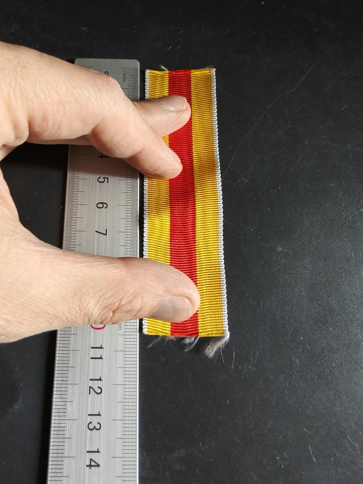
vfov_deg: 73.9
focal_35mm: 23
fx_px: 322
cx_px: 182
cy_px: 242
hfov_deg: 58.9
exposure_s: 1/50
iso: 500
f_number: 2
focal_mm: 2.32
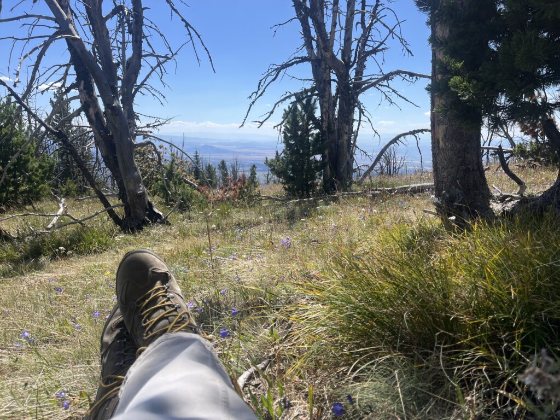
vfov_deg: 53.1
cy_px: 210
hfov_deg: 67.3
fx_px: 421
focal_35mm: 26
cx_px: 280
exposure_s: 1/3311
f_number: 1.6
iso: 50
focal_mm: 5.1
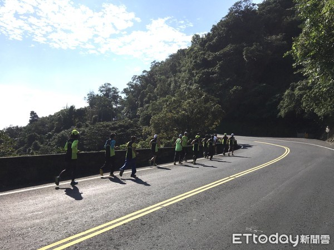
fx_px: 280
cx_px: 167
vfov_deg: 48.2
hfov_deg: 61.7
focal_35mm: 29
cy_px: 125
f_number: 2.2
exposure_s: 1/5128
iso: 25
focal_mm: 4.15
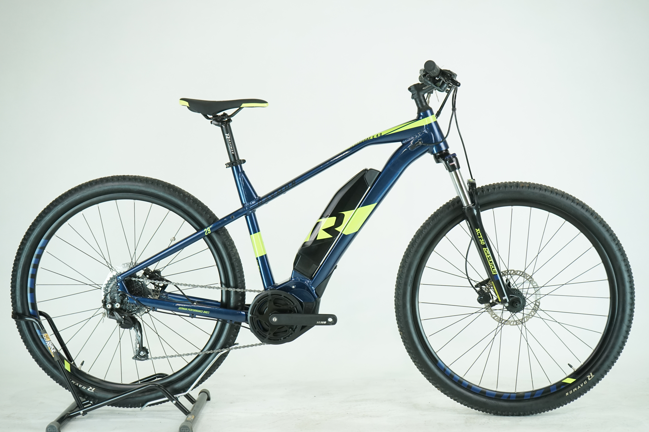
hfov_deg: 39.6
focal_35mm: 50
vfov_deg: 27.0
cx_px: 324
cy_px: 216
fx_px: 901
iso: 1600
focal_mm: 50
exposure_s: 1/200
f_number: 5.6
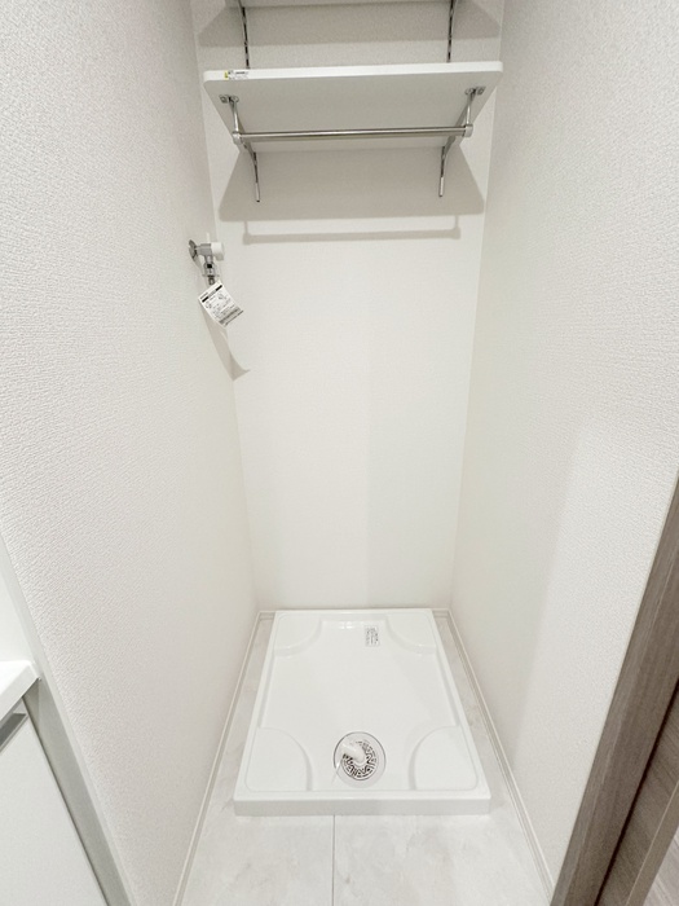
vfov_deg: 102.1
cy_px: 453
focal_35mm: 14
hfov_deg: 85.7
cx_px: 340
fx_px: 366
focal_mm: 2.22
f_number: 2.2
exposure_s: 1/100
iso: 320
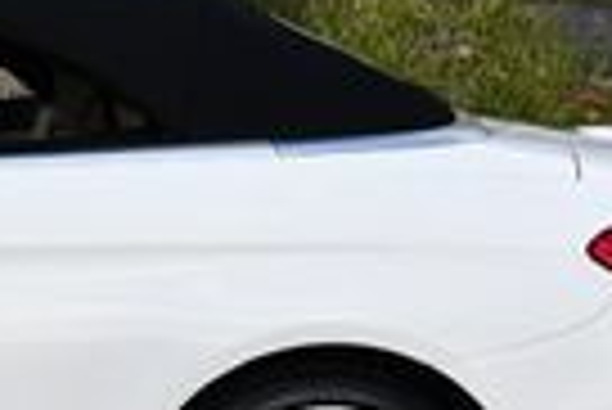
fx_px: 4169
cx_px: -450
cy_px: -27
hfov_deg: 8.1
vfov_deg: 5.6
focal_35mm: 245
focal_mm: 26
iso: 140
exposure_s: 1/250
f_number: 8
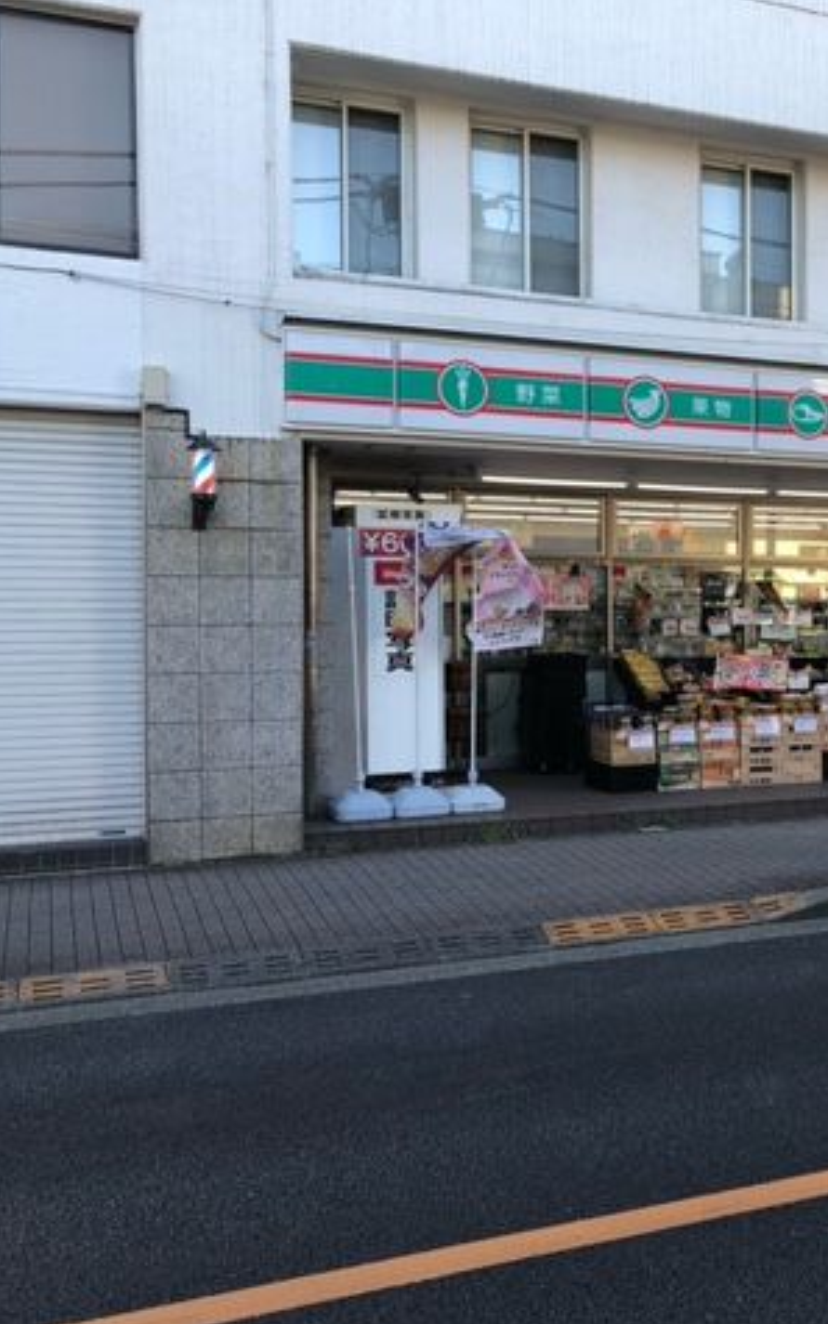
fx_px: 1444
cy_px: 663
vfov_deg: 49.3
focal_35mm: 40
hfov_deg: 30.2
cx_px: 795
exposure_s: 1/213
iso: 20
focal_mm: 3.99
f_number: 1.8
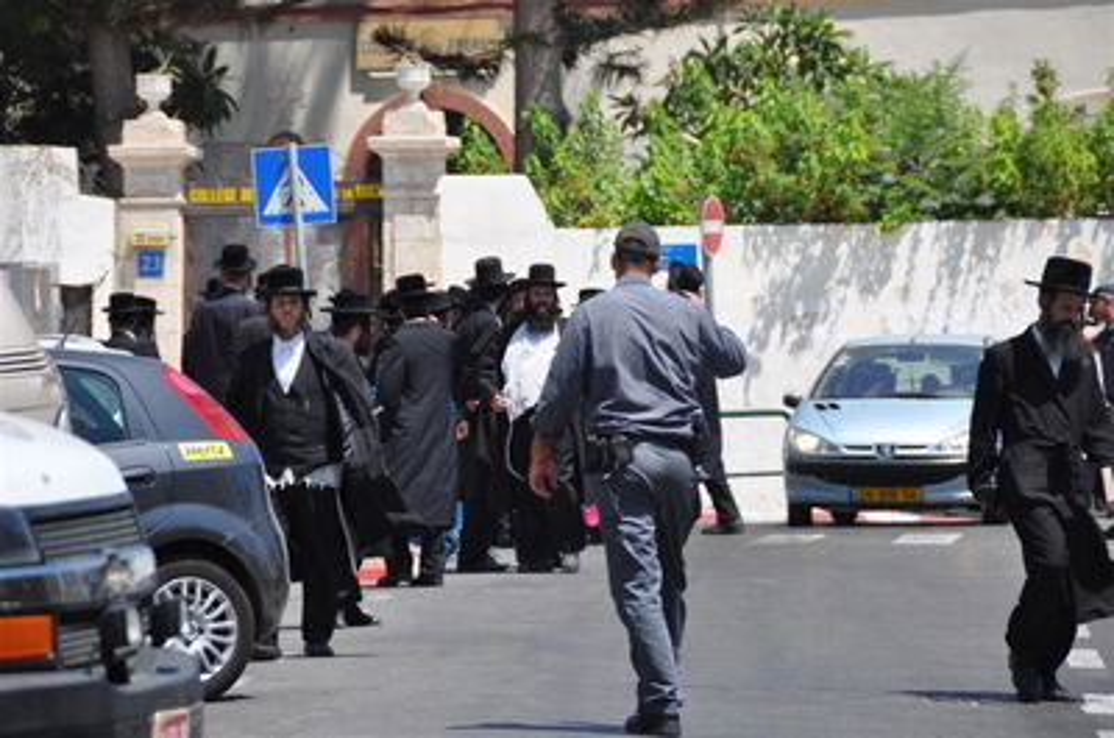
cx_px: 557
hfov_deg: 6.9
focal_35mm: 300
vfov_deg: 4.6
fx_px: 9265
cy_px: 369
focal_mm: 200
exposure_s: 1/640
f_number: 6.3
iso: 200
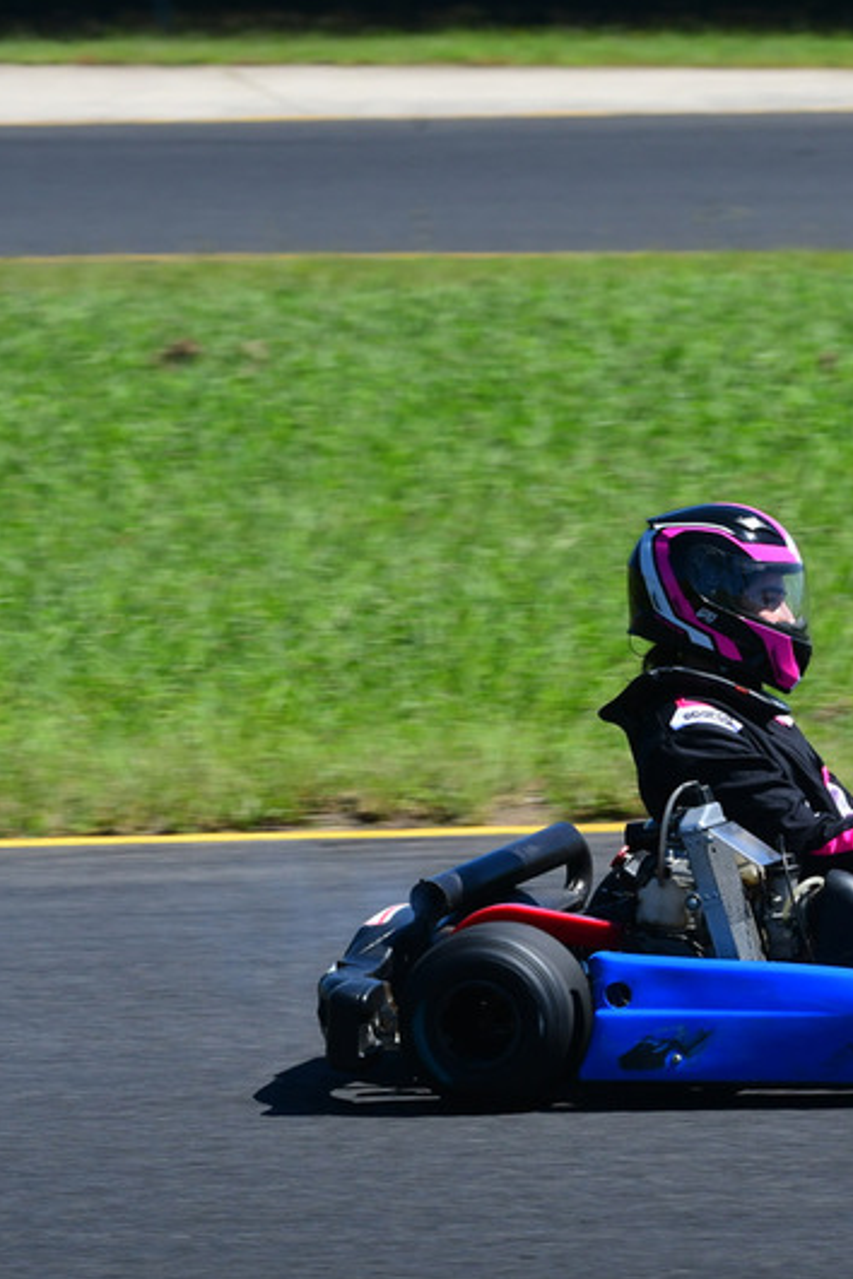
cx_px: 935
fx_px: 16064
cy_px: 641
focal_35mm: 452
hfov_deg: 3.0
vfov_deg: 4.6
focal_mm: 200
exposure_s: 1/640
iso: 500
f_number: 11
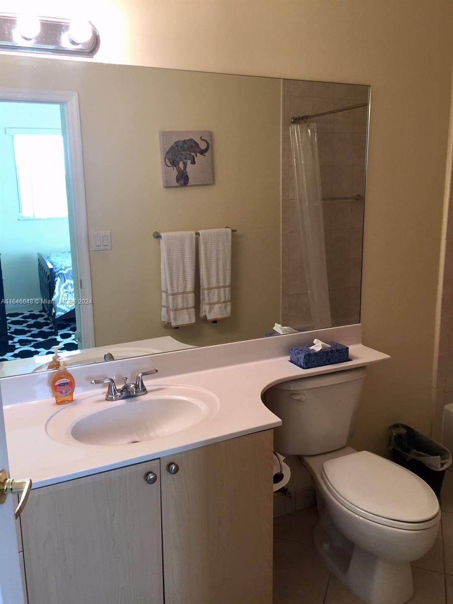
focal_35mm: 29
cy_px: 302
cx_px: 226
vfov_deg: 61.7
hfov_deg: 48.2
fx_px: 506
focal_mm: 4.15
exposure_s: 1/60
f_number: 2.2
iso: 32
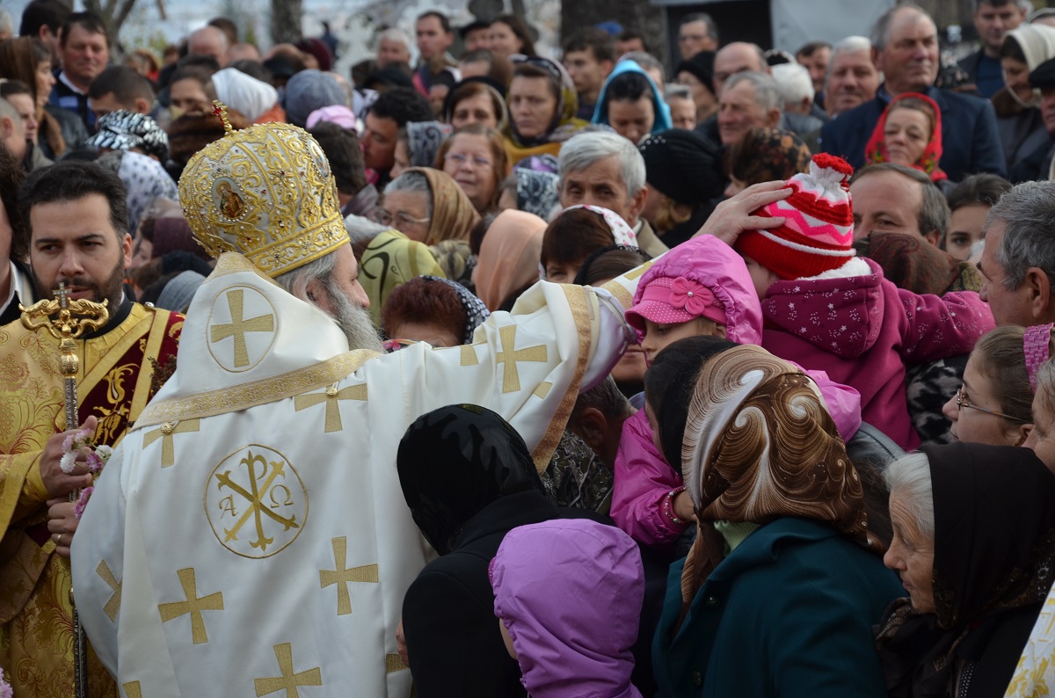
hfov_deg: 16.1
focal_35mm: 128
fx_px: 3728
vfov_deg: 10.7
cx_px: 528
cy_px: 349
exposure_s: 1/160
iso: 200
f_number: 6.3
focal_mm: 85
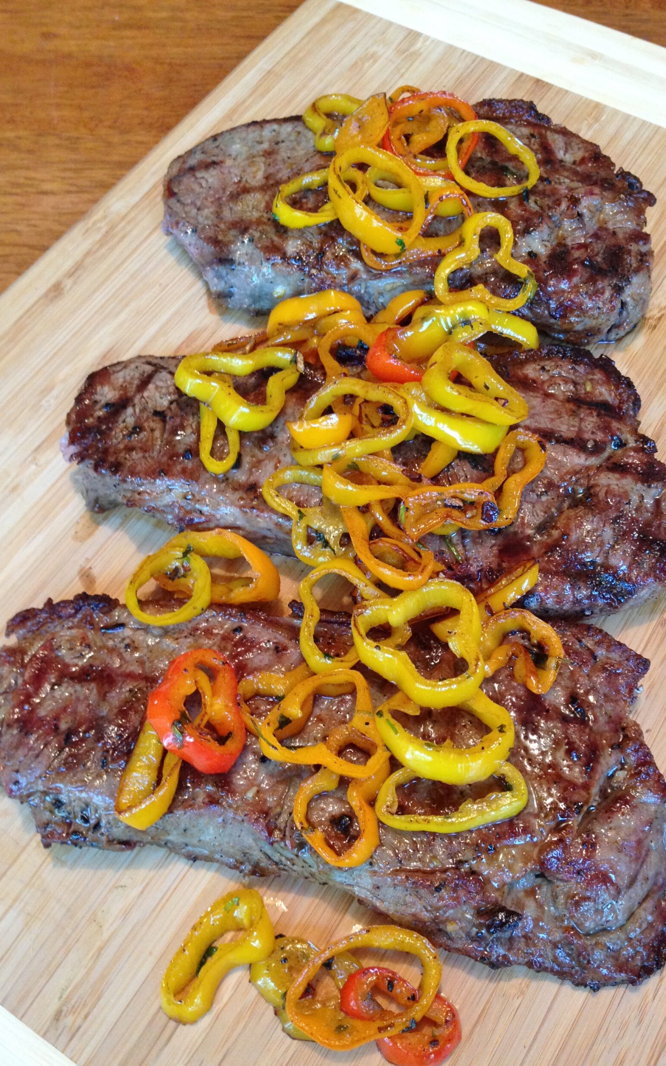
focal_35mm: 36
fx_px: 1045
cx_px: 372
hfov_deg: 35.3
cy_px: 545
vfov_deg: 54.0
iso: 250
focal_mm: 4.12
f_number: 2.4
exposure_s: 1/20
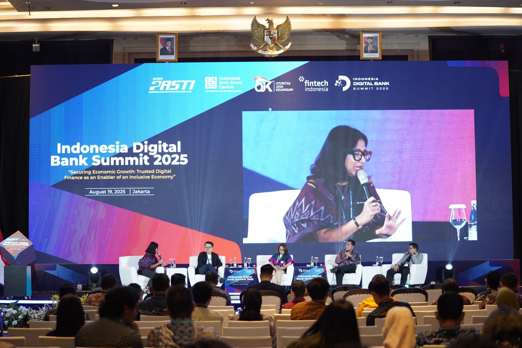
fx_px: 1058
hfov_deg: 27.7
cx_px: 267
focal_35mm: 73
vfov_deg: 18.7
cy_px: 174
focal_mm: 70
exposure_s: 1/125
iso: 1250
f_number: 2.8
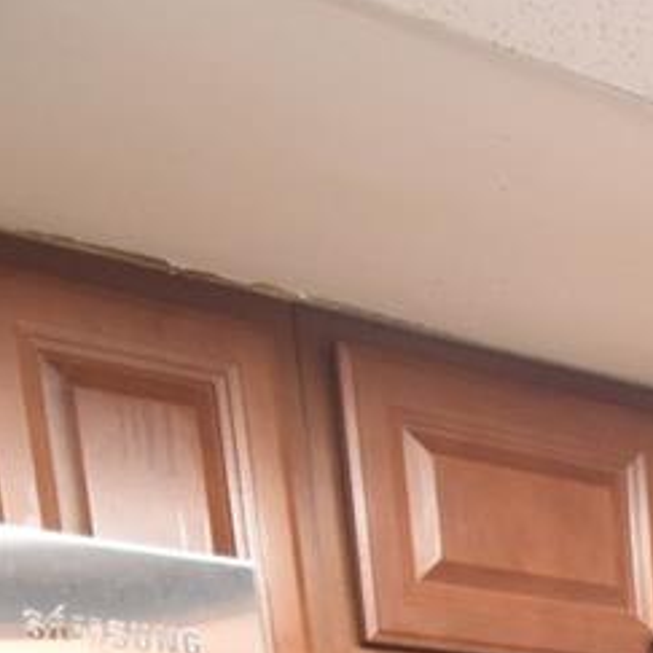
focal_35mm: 84
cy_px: 1279
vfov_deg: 16.3
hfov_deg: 16.4
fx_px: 1793
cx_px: 1263
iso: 800
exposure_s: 1/20
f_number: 3.5
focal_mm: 10
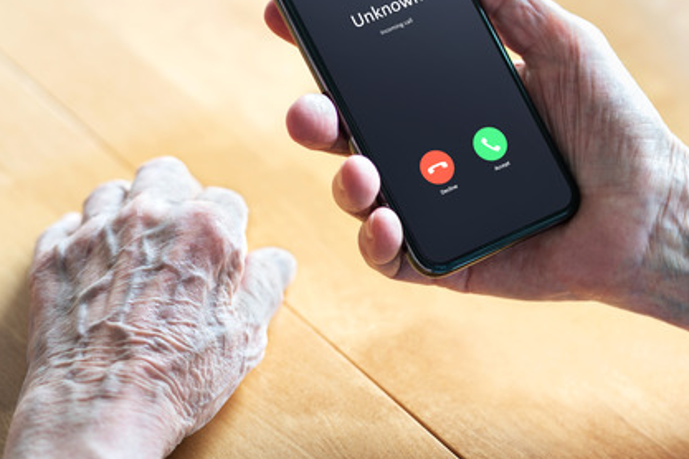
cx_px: 403
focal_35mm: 159
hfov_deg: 12.9
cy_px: 129
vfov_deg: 8.6
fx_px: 3043
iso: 50
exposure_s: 1/10
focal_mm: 85
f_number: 2.5
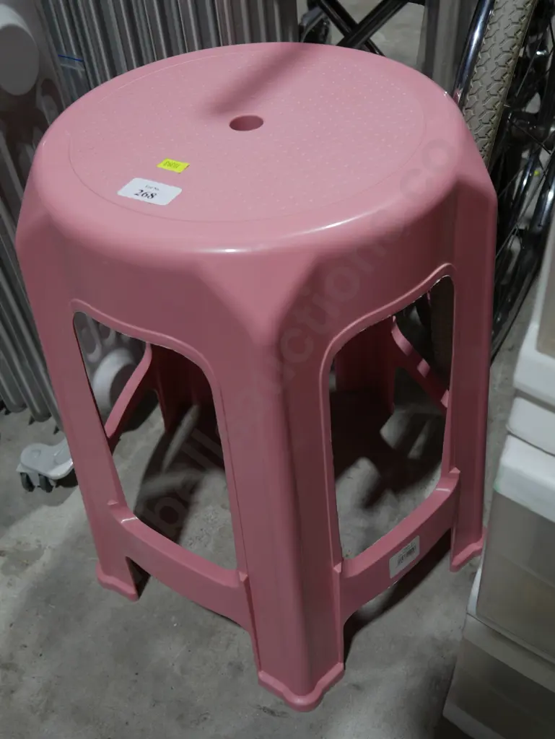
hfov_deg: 41.8
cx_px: 278
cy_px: 370
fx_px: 726
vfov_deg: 53.9
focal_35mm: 34
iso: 200
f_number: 4
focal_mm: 17
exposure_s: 1/100
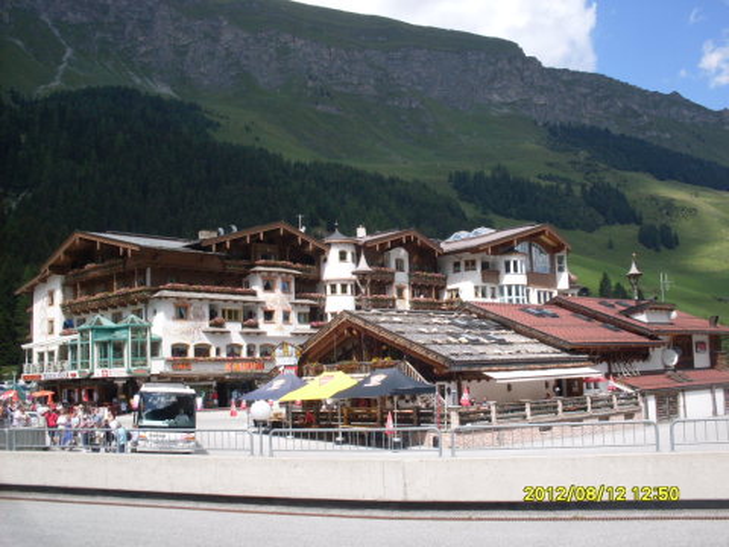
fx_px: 800
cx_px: 364
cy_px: 274
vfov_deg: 37.7
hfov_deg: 49.0
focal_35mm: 38
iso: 80
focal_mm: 6.3
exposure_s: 1/125
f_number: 8.4
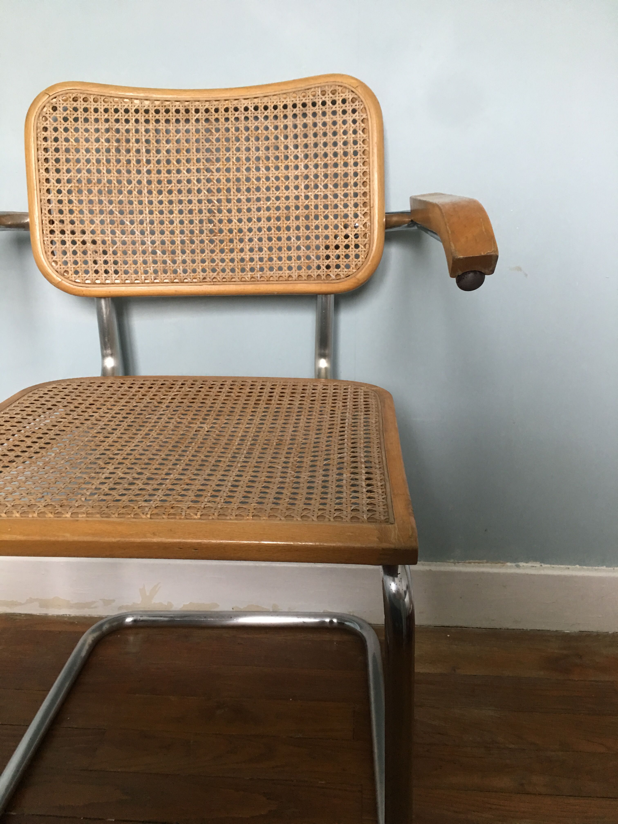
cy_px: 412
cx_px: 309
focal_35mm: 29
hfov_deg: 48.2
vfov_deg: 61.7
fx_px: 690
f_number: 2.2
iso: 64
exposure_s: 1/17
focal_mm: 4.15
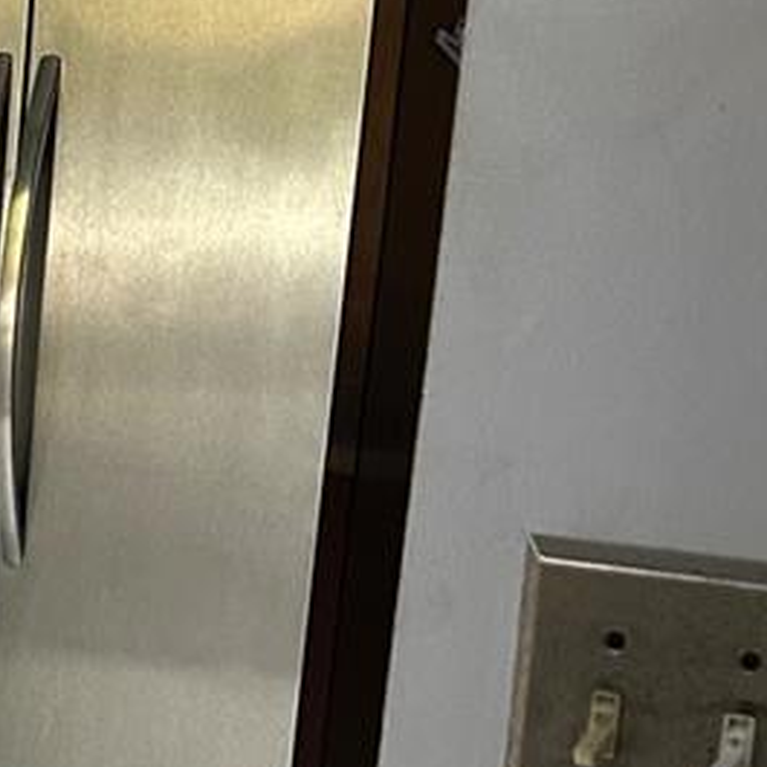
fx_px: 2407
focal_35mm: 96
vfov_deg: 17.5
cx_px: -469
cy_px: 834
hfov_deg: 16.2
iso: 250
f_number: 1.78
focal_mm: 6.86
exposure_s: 1/81
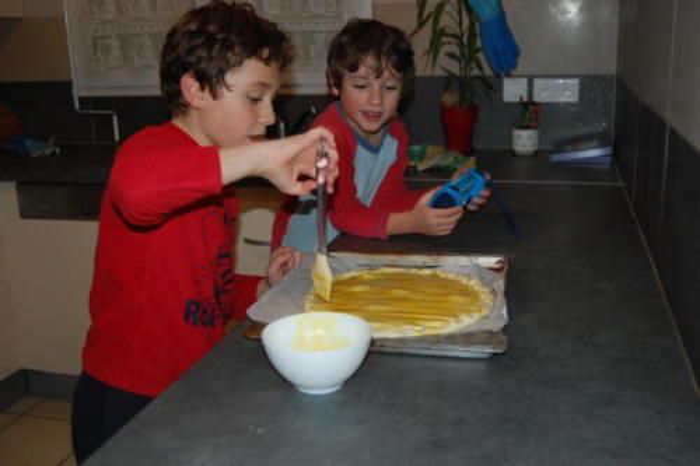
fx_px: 758
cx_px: 350
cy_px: 233
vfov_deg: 34.2
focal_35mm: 39
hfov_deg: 49.6
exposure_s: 1/60
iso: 400
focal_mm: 26
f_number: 4.2
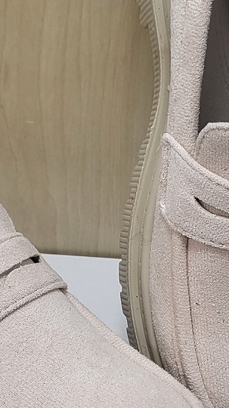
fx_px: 908
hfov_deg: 14.4
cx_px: 107
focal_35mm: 84
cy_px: 211
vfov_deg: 25.3
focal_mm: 4.25
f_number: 1.8
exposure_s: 1/120
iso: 125
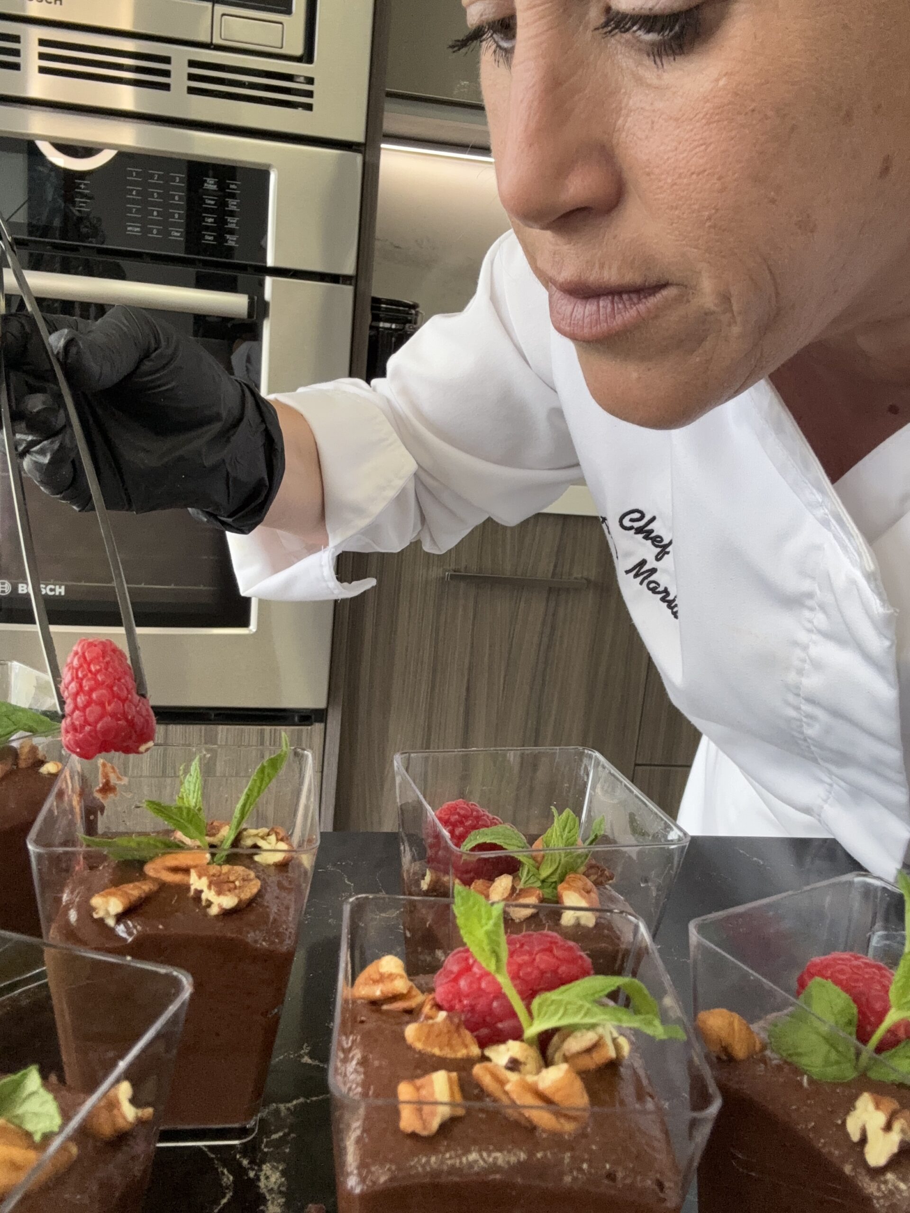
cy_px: 606
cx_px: 455
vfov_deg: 60.0
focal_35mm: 30
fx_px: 1052
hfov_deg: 46.8
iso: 64
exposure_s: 1/120
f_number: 1.9
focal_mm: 2.69
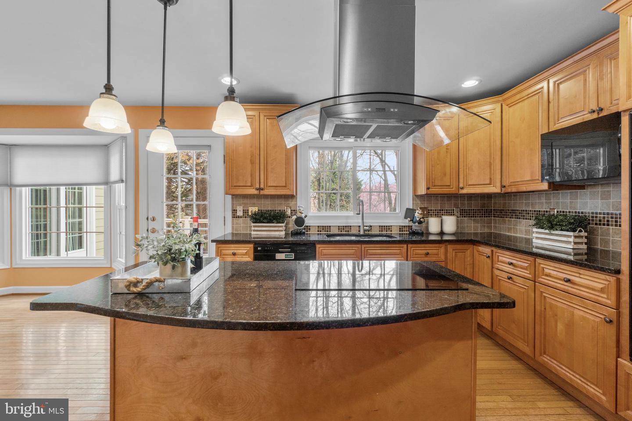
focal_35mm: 15
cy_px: 210
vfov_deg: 77.3
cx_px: 316
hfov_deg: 100.4
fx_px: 263
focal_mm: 10
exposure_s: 1/8
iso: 100
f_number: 8
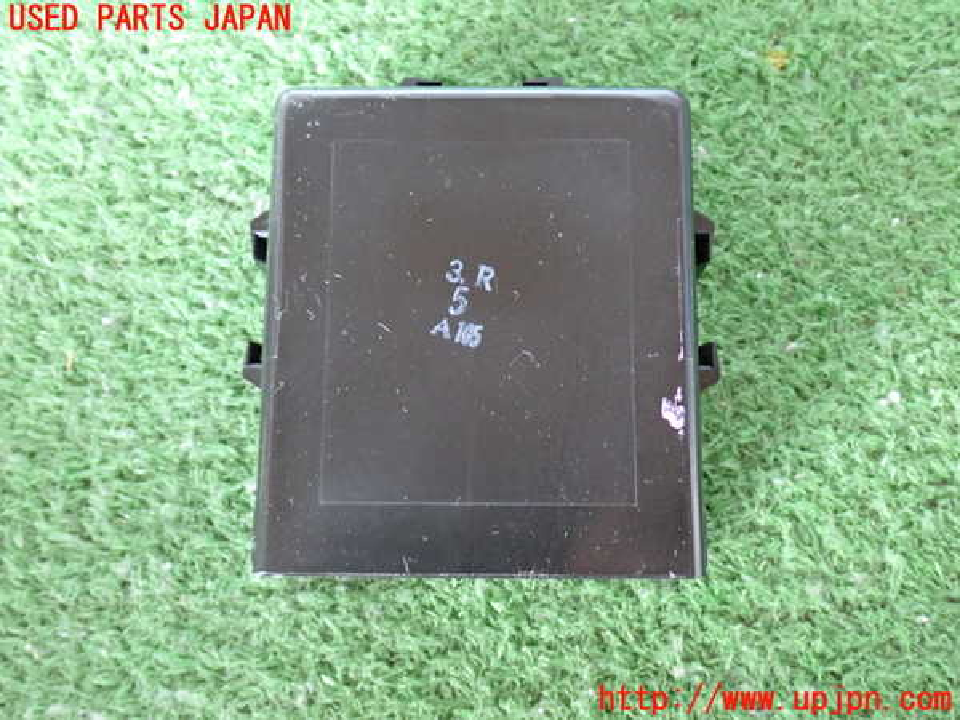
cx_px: 480
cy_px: 360
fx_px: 1137
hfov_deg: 45.8
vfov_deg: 35.1
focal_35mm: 41
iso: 800
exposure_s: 1/25
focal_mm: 7.31
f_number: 2.8
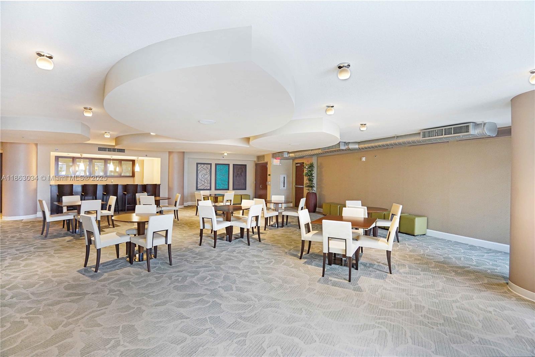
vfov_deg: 73.8
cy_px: 178
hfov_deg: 96.7
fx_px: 238
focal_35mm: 16
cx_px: 268
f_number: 4
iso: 1250
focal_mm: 16
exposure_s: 1/160
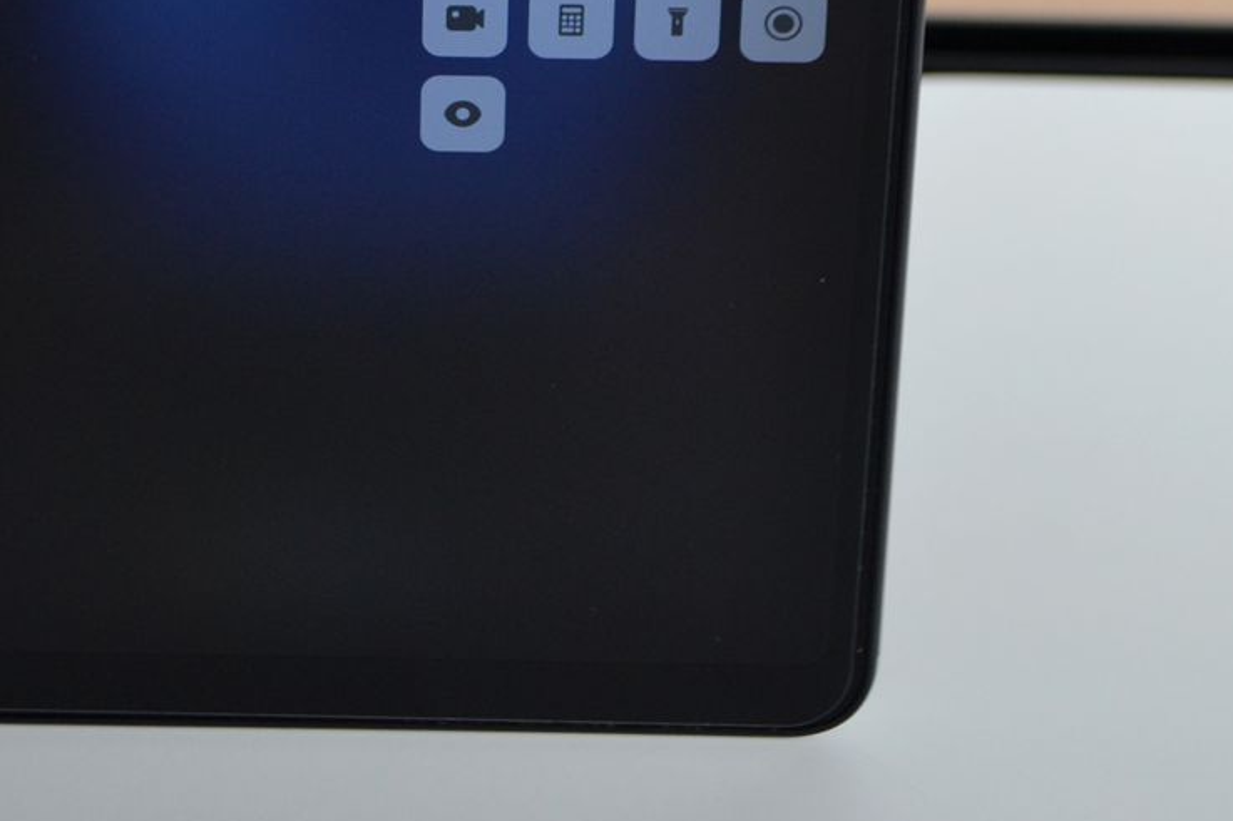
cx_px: 408
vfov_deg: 10.5
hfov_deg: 16.0
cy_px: -130
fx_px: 4390
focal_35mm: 128
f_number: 5
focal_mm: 35
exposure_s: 1/80
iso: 400
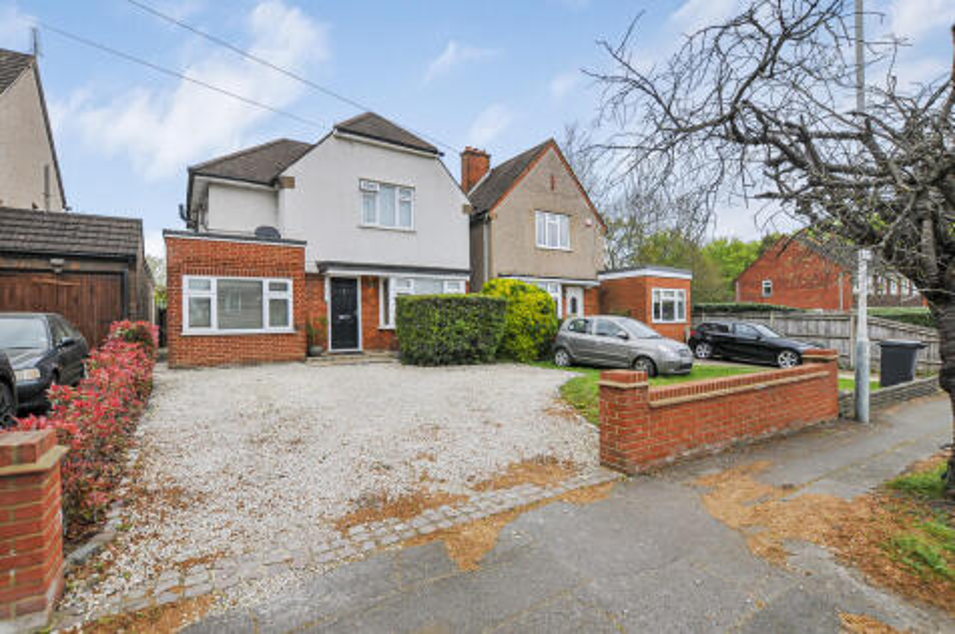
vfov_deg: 77.2
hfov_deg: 100.5
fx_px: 397
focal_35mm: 15
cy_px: 317
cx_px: 478
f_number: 5.6
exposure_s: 1/320
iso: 200
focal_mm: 10
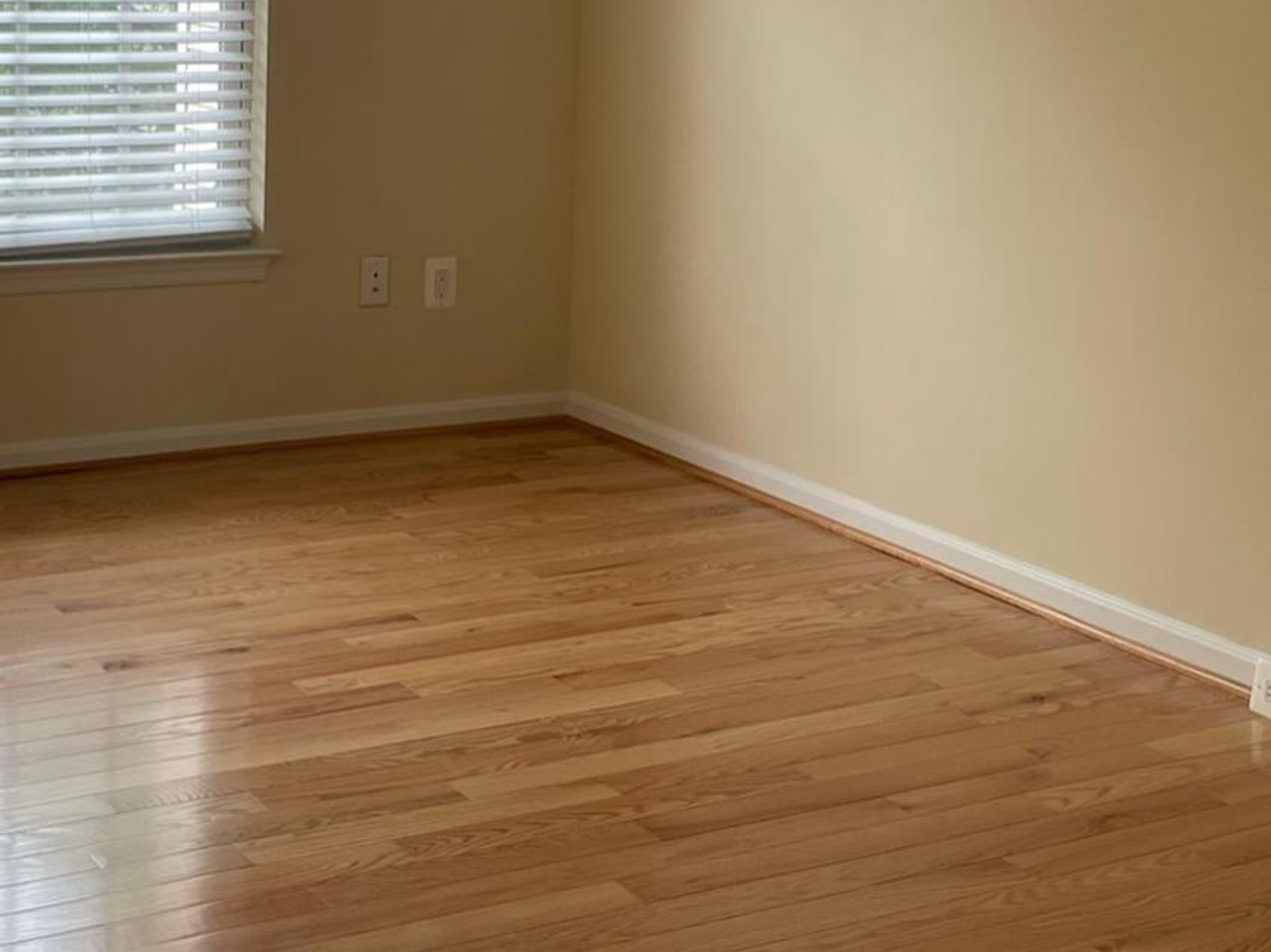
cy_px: 208
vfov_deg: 23.0
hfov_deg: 30.7
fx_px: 2312
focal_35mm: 63
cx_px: 505
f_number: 1.6
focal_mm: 4.2
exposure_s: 1/120
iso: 50
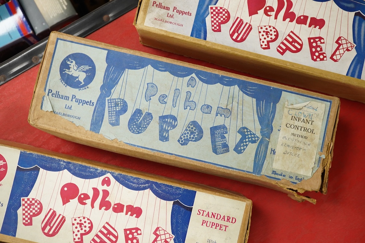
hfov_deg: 43.6
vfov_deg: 29.9
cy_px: 122
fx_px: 456
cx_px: 182
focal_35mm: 45
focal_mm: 30
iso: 2000
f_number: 8
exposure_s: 1/100
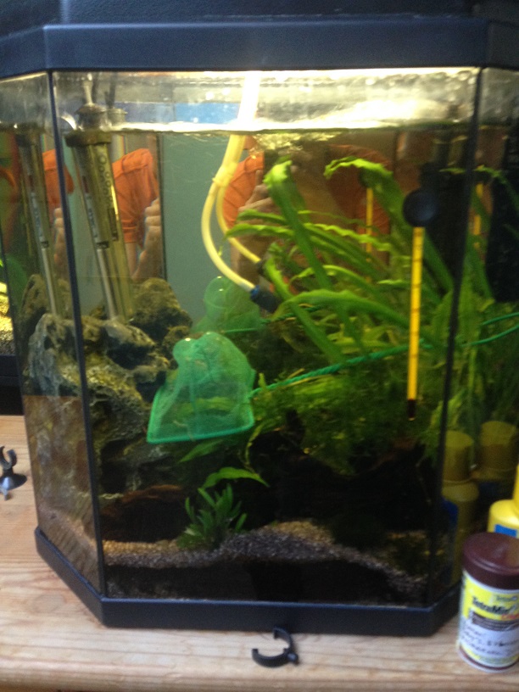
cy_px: 346
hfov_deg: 42.9
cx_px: 260
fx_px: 660
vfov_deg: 55.4
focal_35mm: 33
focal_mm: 4.12
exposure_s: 1/20
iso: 200
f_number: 2.4
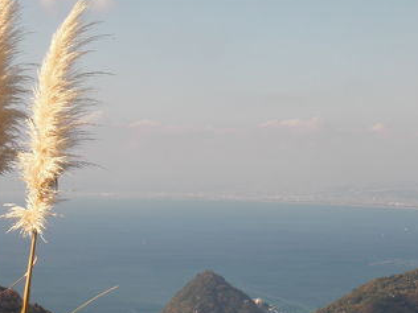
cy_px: 249
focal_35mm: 105
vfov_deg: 14.0
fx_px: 1268
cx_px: 189
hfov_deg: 18.7
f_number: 6.4
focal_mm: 8.44
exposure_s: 1/250
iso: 64
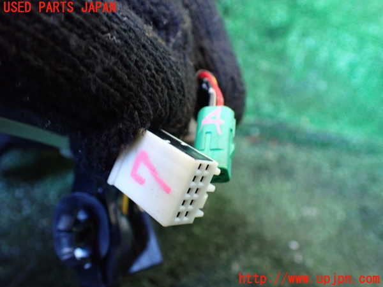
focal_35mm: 30
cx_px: 192
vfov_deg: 46.8
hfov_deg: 60.0
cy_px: 144
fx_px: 332
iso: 800
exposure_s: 1/50
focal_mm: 5.4
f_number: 2.3
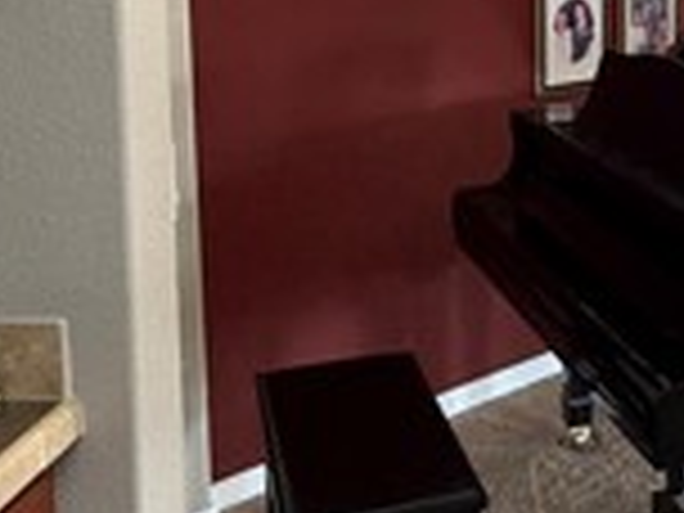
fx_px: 1166
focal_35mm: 59
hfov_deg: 29.4
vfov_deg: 24.0
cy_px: 36
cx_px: 760
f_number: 2.2
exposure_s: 1/60
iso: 400
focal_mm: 2.22
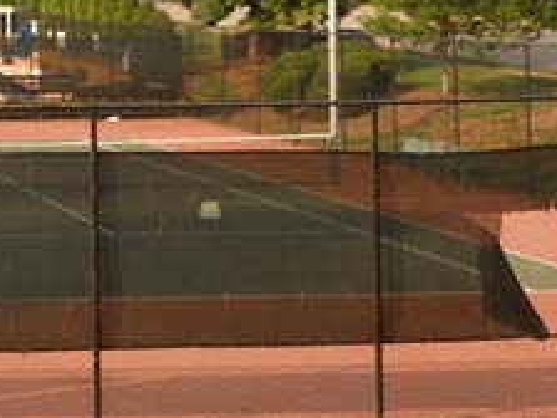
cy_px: -157
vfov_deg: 14.1
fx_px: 1609
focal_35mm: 100
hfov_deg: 17.5
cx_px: -296
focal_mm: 5
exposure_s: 1/400
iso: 80
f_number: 2.7
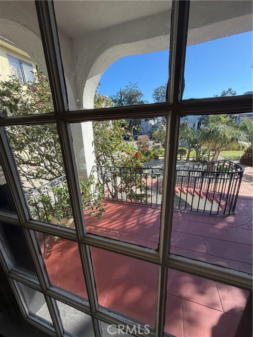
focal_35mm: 14
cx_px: 126
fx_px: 136
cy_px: 168
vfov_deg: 102.1
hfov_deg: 85.7
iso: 64
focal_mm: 2.22
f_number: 2.2
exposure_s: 1/451
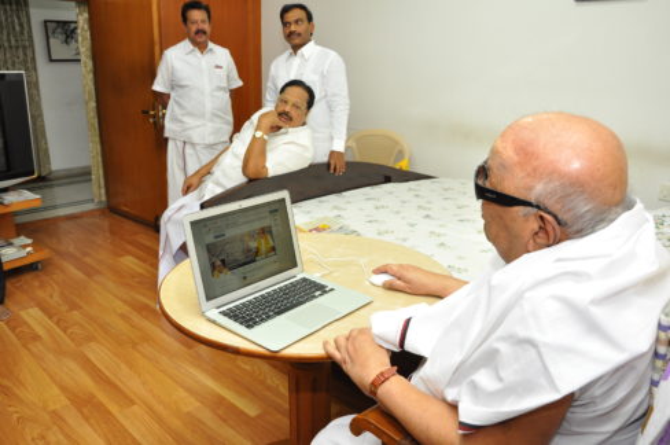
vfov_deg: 47.8
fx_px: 502
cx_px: 335
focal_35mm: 27
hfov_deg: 67.5
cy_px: 222
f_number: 5.6
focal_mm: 18
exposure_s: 1/80
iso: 800
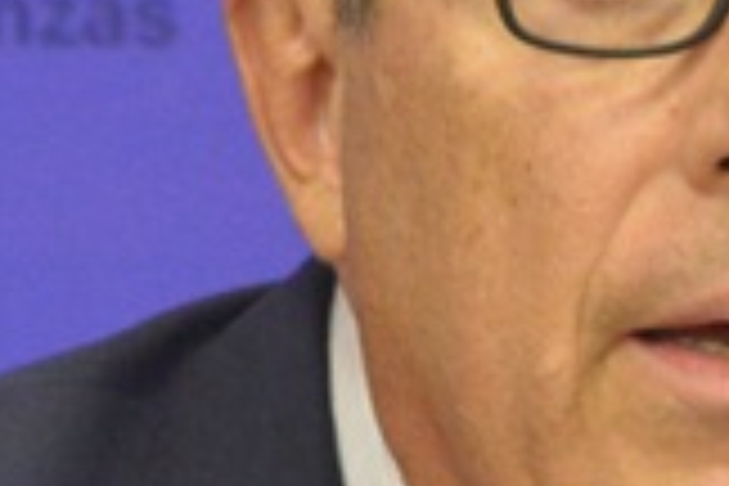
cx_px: 668
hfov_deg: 1.8
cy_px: 306
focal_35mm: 1139
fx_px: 23063
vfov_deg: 1.2
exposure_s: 1/100
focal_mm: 130
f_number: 4.8
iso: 3200
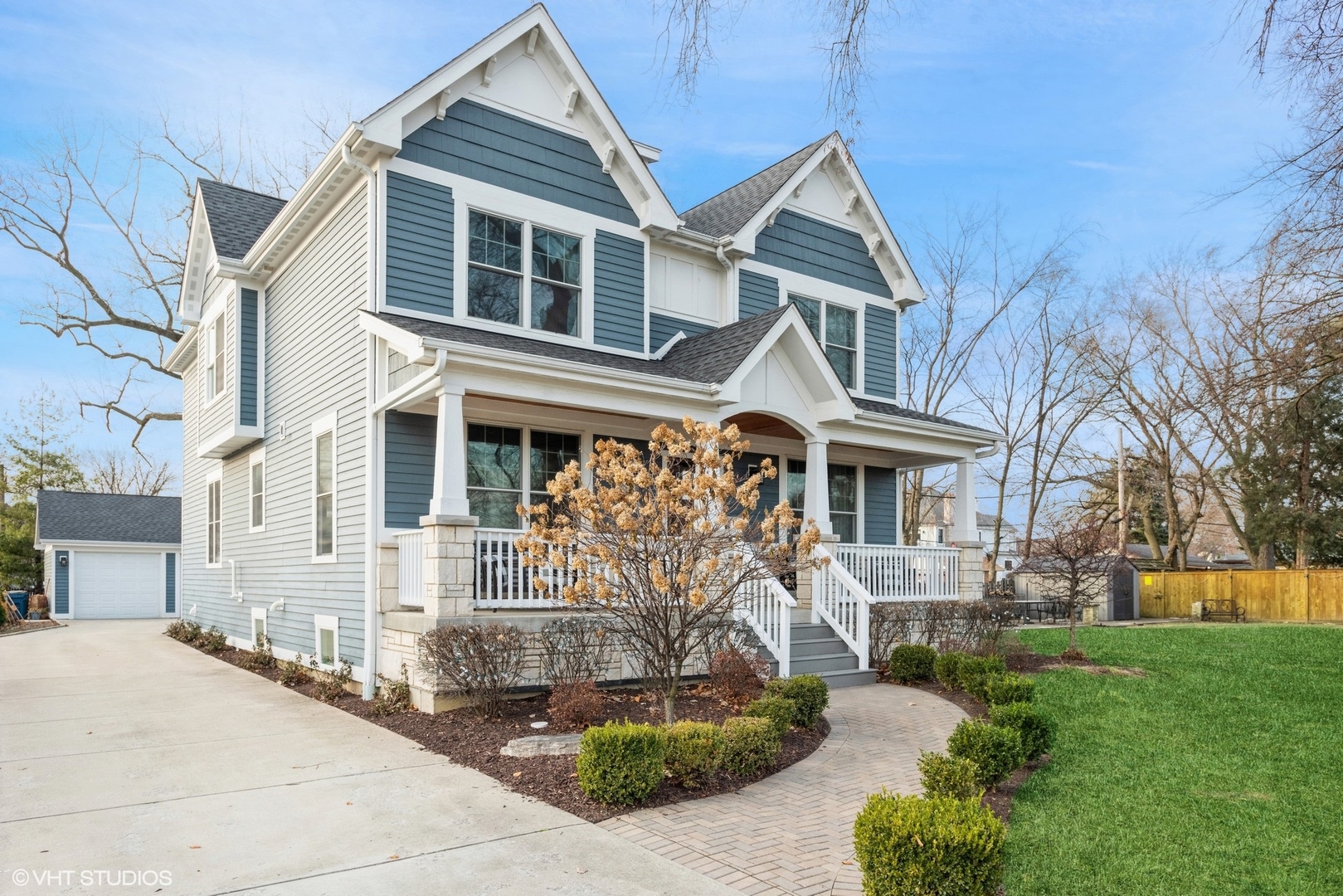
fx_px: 1119
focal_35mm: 30
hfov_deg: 61.9
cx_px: 672
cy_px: 448
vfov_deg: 43.6
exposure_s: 1/100
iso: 400
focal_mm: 30
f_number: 8
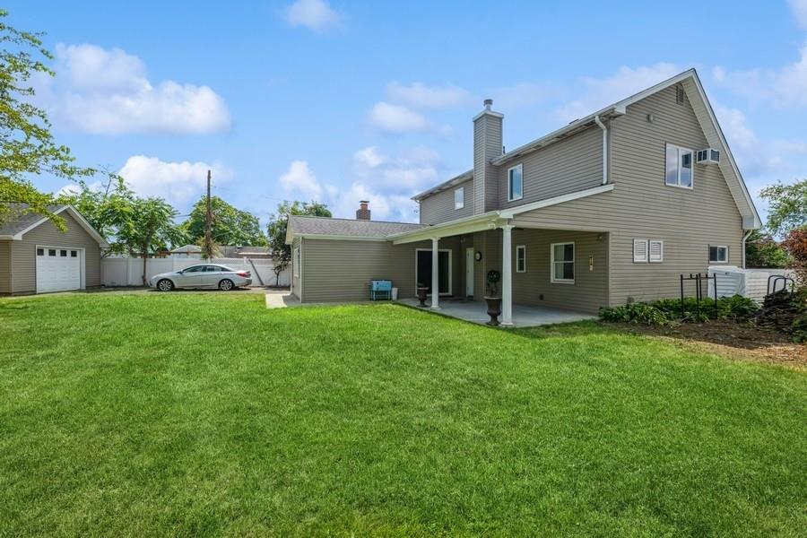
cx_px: 404
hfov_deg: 104.3
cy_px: 269
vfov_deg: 81.2
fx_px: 314
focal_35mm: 14
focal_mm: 14
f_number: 11
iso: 100
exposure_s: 1/160
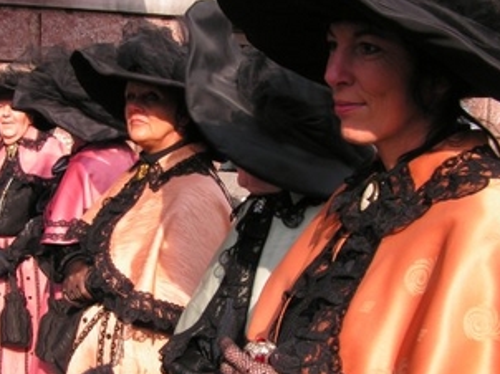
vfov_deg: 23.2
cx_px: 182
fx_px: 909
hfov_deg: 30.6
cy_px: 234
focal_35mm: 63
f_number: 5.6
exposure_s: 1/125
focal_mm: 6.3
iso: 50
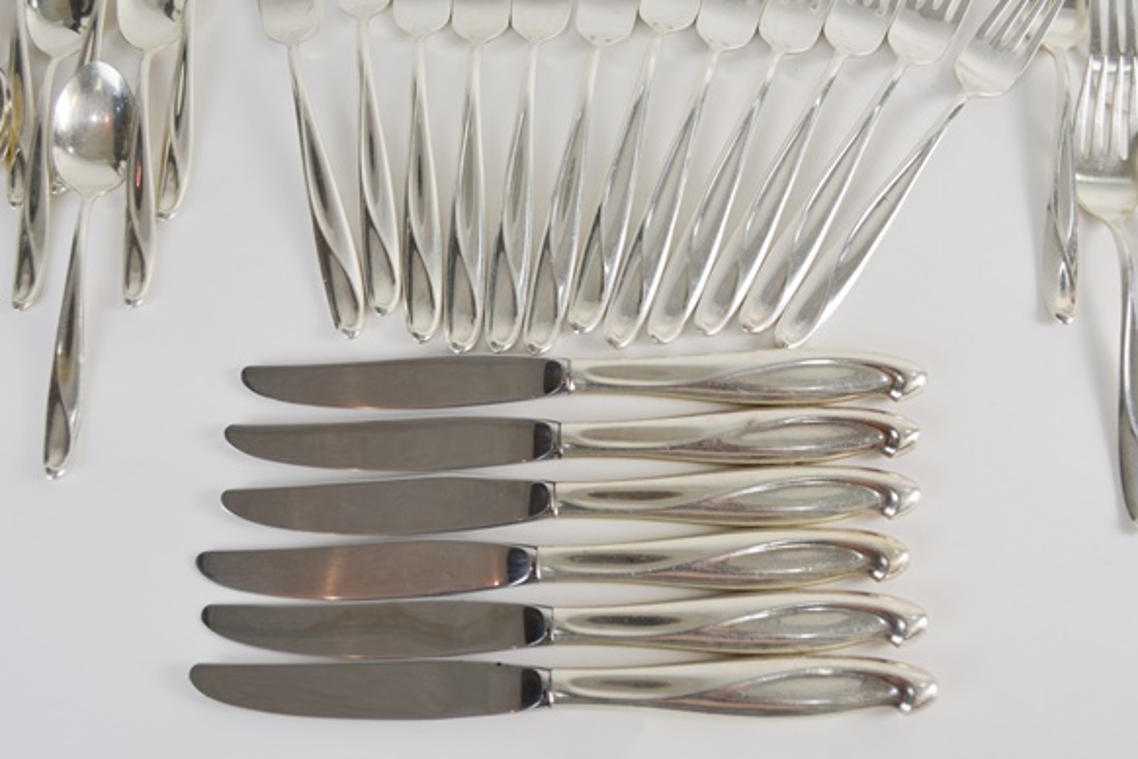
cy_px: 374
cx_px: 555
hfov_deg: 55.8
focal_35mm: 34
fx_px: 1075
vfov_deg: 38.9
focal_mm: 22
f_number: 5.6
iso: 220
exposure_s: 1/125
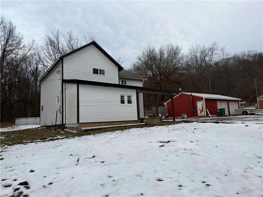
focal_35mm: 24
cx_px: 132
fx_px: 182
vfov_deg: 56.8
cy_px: 98
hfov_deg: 71.6
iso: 80
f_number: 1.78
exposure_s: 1/2110
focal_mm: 6.76
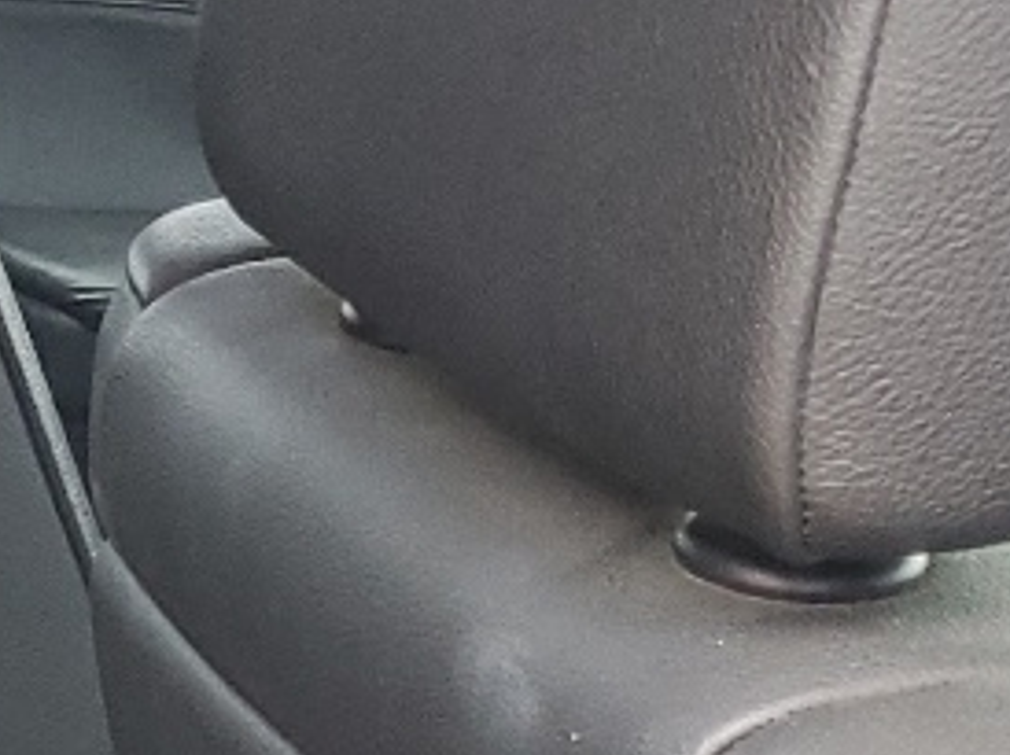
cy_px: 1226
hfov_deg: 11.5
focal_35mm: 152
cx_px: -1117
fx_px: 4431
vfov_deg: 9.4
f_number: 1.5
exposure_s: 1/120
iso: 86
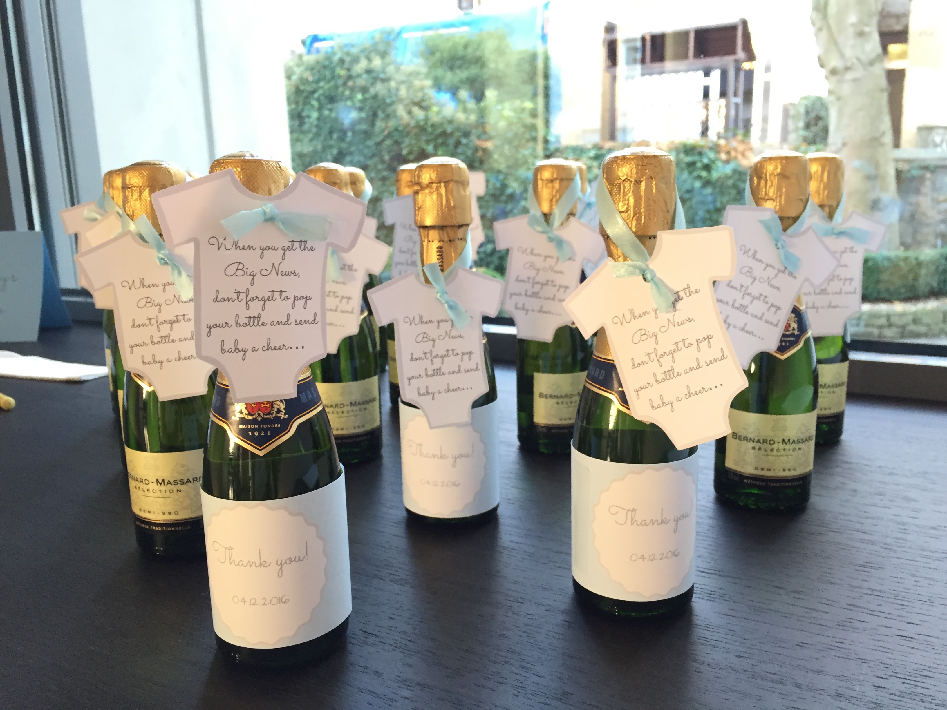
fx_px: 793
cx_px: 474
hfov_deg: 61.7
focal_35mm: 29
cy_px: 355
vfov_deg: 48.2
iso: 125
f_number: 2.2
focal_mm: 4.15
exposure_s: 1/33
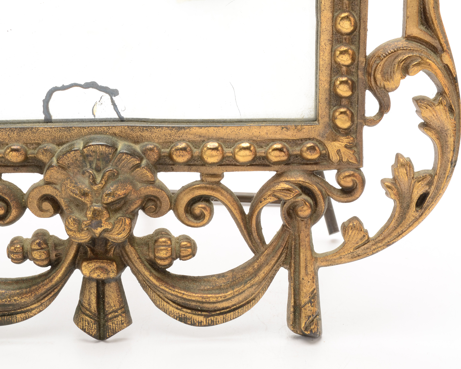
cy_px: 184
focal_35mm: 77
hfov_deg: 24.9
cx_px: 194
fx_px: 1045
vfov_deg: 20.0
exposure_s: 1/160
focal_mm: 45
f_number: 18
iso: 100
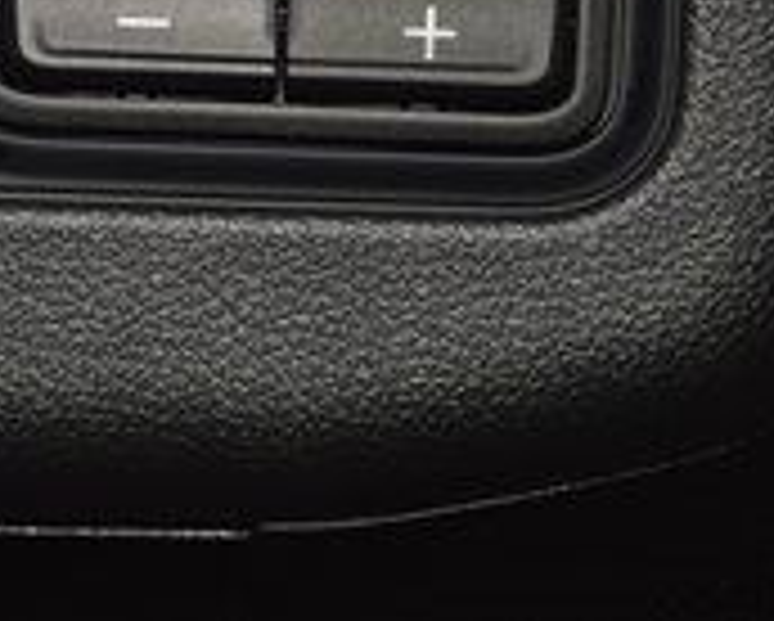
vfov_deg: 4.2
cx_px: -612
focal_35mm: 366
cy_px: -331
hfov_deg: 5.2
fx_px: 8394
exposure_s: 1/125
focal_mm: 70
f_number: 8
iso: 100
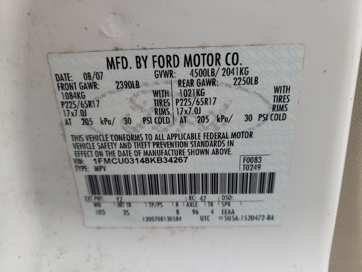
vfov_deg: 53.1
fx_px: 272
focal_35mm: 26
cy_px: 136
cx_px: 181
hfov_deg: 67.3
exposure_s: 1/182
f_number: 1.5
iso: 50
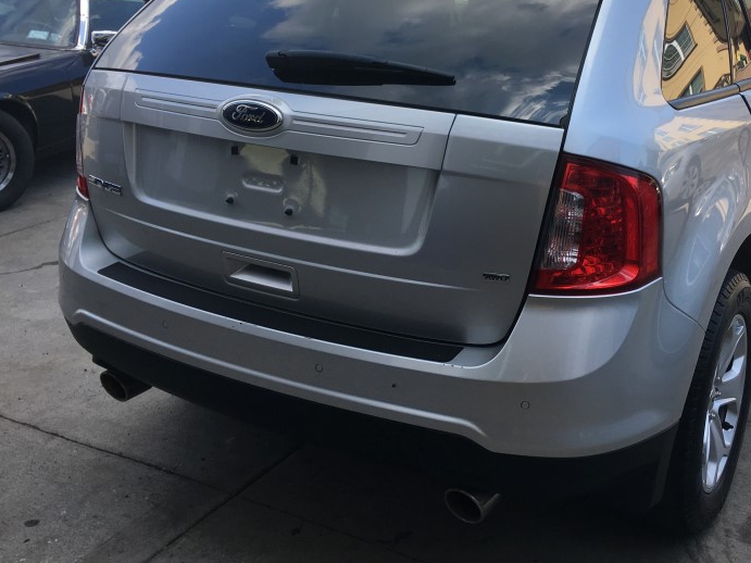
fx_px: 933
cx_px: 462
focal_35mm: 43
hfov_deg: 43.6
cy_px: 205
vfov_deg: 33.4
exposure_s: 1/541
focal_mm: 4.15
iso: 25
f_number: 2.2
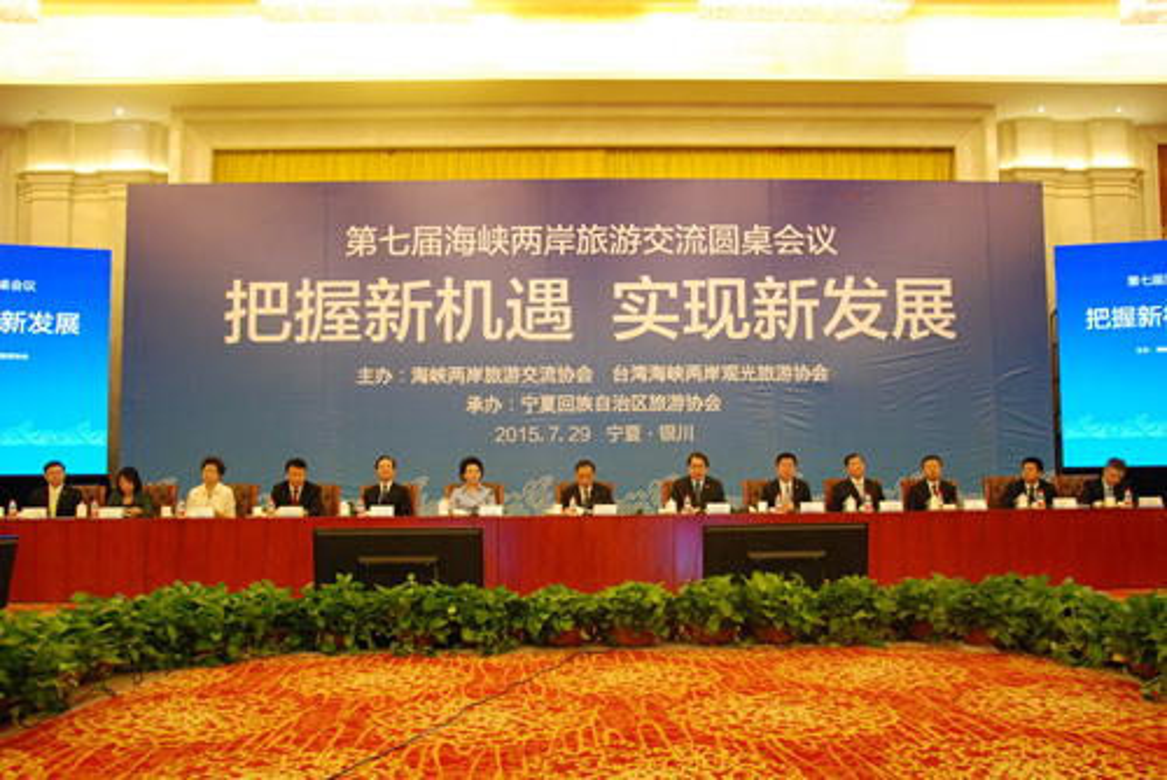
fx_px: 1022
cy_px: 390
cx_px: 584
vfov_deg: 41.8
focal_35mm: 32
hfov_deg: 59.5
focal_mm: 21
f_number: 3.8
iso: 1000
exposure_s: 1/40
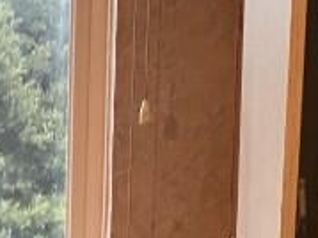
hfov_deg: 11.2
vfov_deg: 9.1
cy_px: 325
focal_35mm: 160
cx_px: -322
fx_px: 1469
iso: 250
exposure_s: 1/50
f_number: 1.8
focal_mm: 3.99
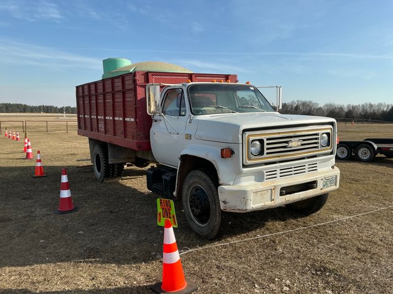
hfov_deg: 63.5
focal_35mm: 28
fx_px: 318
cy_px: 147
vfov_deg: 49.7
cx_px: 196
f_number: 1.8
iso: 25
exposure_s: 1/1848
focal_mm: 3
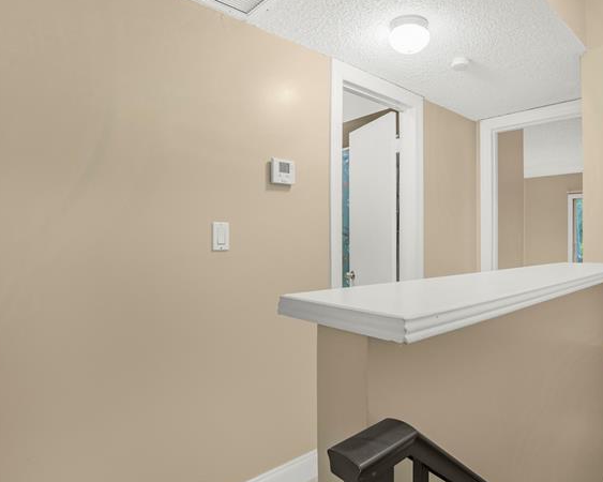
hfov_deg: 78.9
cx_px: 378
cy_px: 245
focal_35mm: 20
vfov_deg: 68.1
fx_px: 357
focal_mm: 10
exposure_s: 1/6
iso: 100
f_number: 8
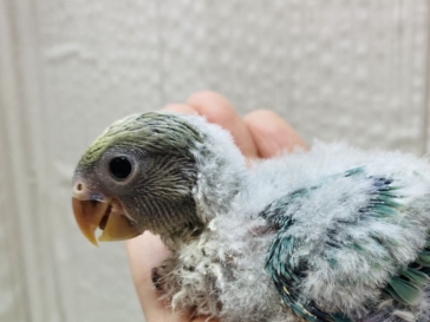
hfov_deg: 41.8
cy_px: 221
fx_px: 547
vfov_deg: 32.5
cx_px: 318
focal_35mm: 44
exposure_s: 1/100
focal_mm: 4.25
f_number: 1.8
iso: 80
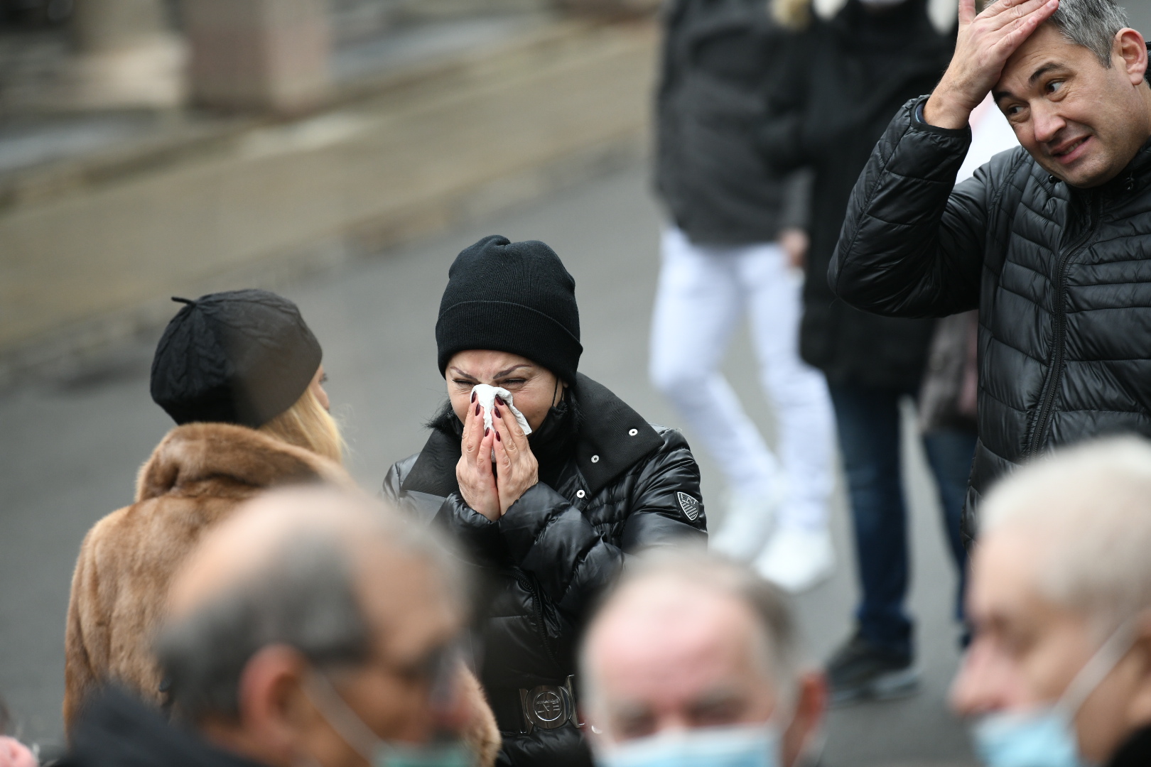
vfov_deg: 6.9
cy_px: 384
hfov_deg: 10.3
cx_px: 576
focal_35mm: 200
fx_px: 6394
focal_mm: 200
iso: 1250
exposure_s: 1/500
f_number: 3.5
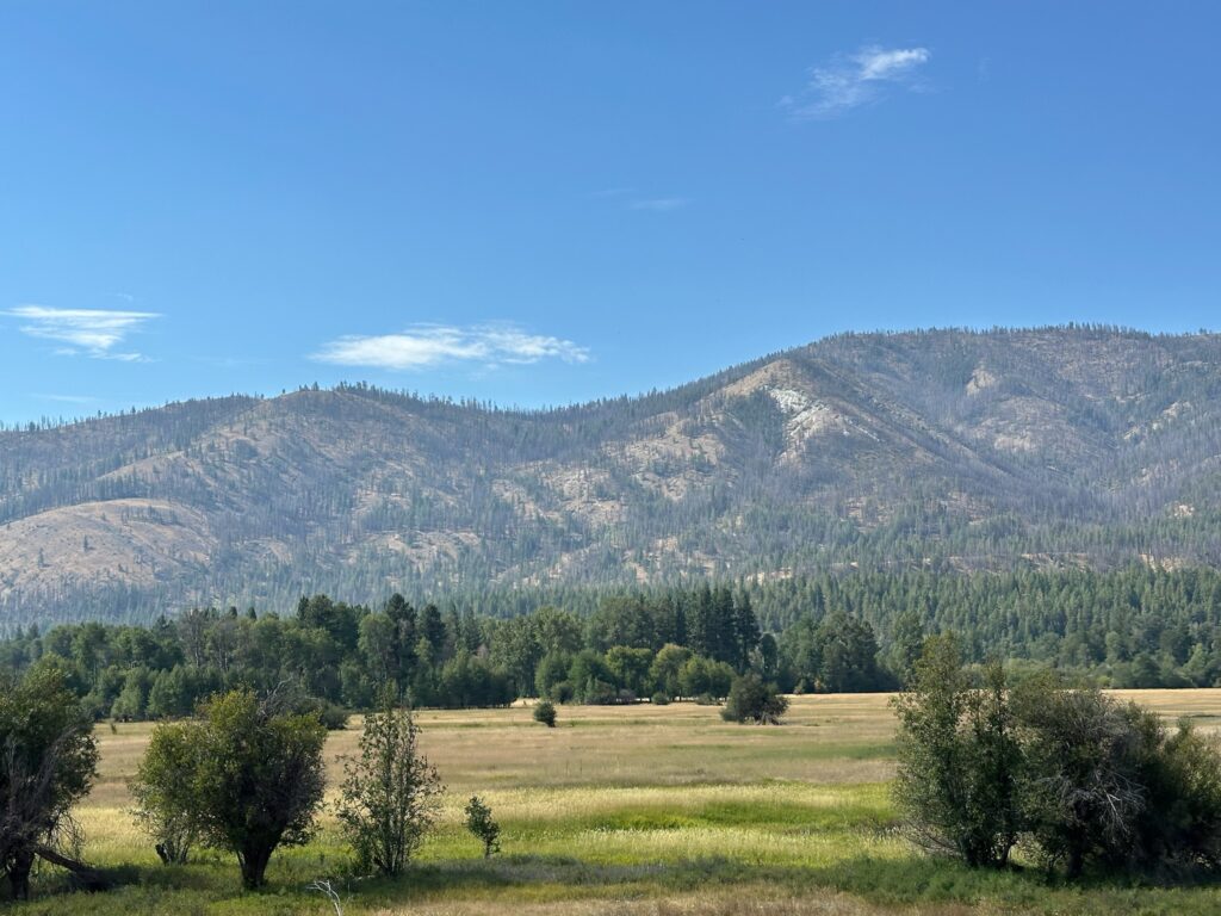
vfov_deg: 30.3
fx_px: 1693
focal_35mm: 48
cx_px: 610
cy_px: 458
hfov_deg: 39.7
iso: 64
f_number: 1.78
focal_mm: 6.86
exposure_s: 1/3731
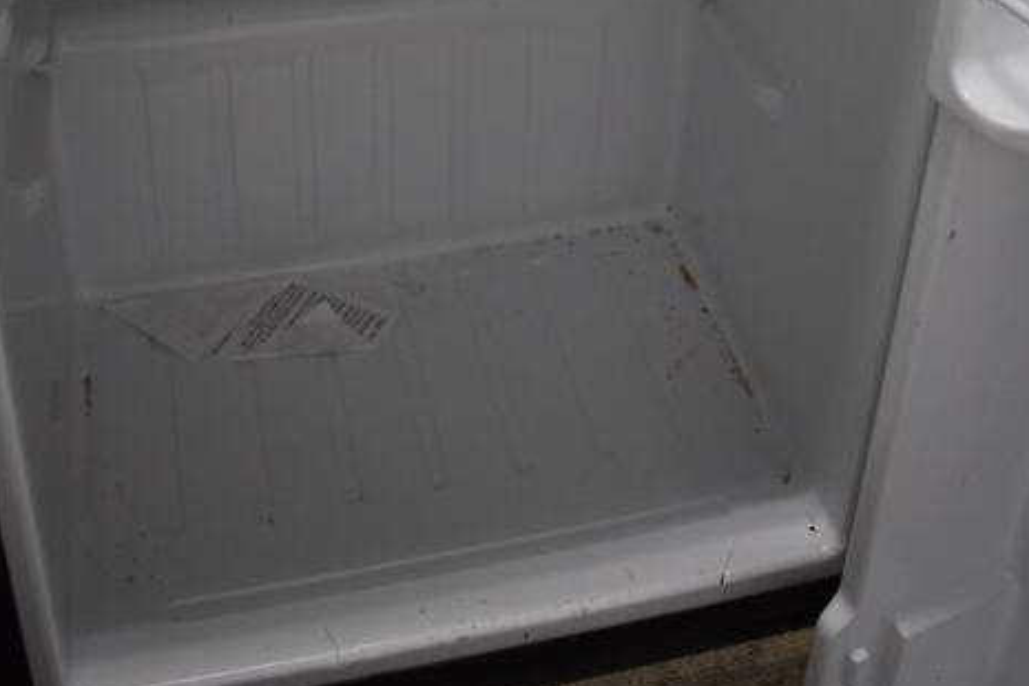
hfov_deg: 37.5
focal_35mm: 53
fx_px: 1515
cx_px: 560
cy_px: -238
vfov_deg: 22.5
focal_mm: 18
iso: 1600
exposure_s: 1/125
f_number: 3.5
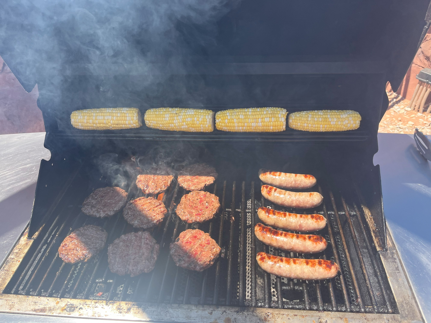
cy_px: 162
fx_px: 324
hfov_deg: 67.3
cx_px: 216
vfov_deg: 53.1
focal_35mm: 26
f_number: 1.6
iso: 50
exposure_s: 1/967
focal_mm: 5.1
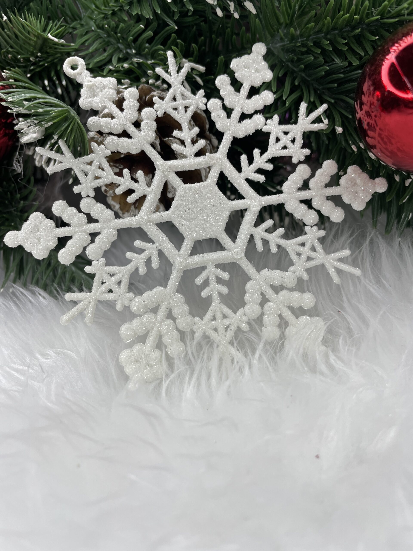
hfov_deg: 53.1
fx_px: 414
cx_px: 206
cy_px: 276
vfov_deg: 67.3
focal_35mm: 26
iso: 32
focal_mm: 4.2
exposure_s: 1/108
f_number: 1.6
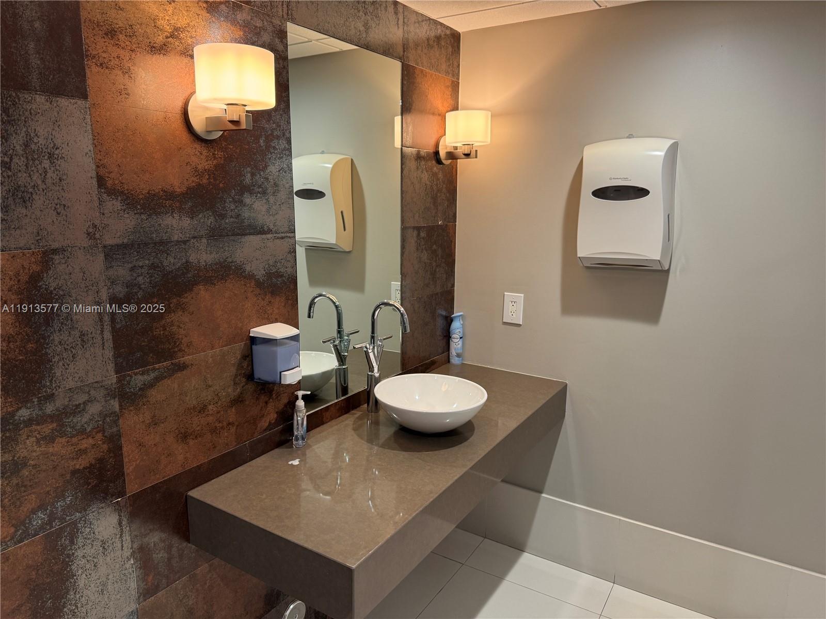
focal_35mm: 24
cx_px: 413
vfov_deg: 56.8
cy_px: 310
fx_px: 573
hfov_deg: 71.6
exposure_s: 1/60
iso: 160
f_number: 1.78
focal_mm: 6.76
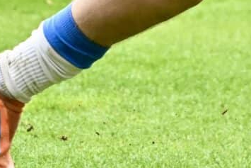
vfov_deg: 2.4
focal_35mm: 577
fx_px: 4024
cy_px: -255
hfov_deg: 3.6
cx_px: 320
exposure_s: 1/1600
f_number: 4.8
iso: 1600
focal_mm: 100
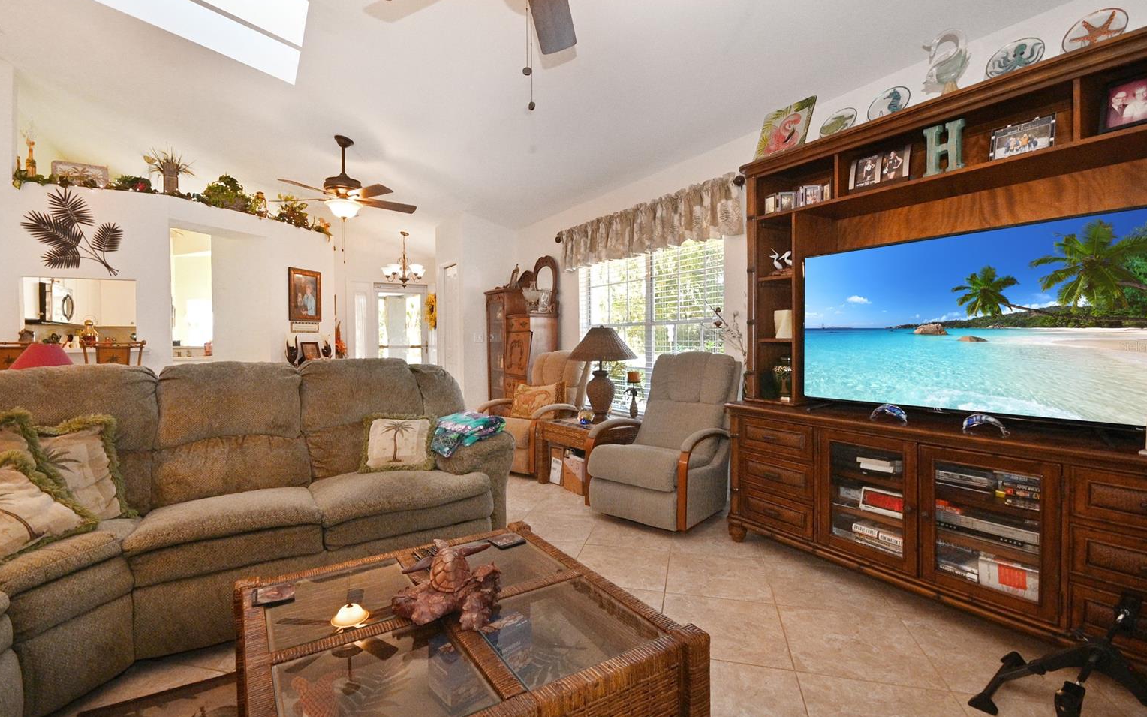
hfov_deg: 97.8
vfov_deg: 71.2
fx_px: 500
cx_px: 572
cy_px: 346
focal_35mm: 16
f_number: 9
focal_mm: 10
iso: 2500
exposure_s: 1/125
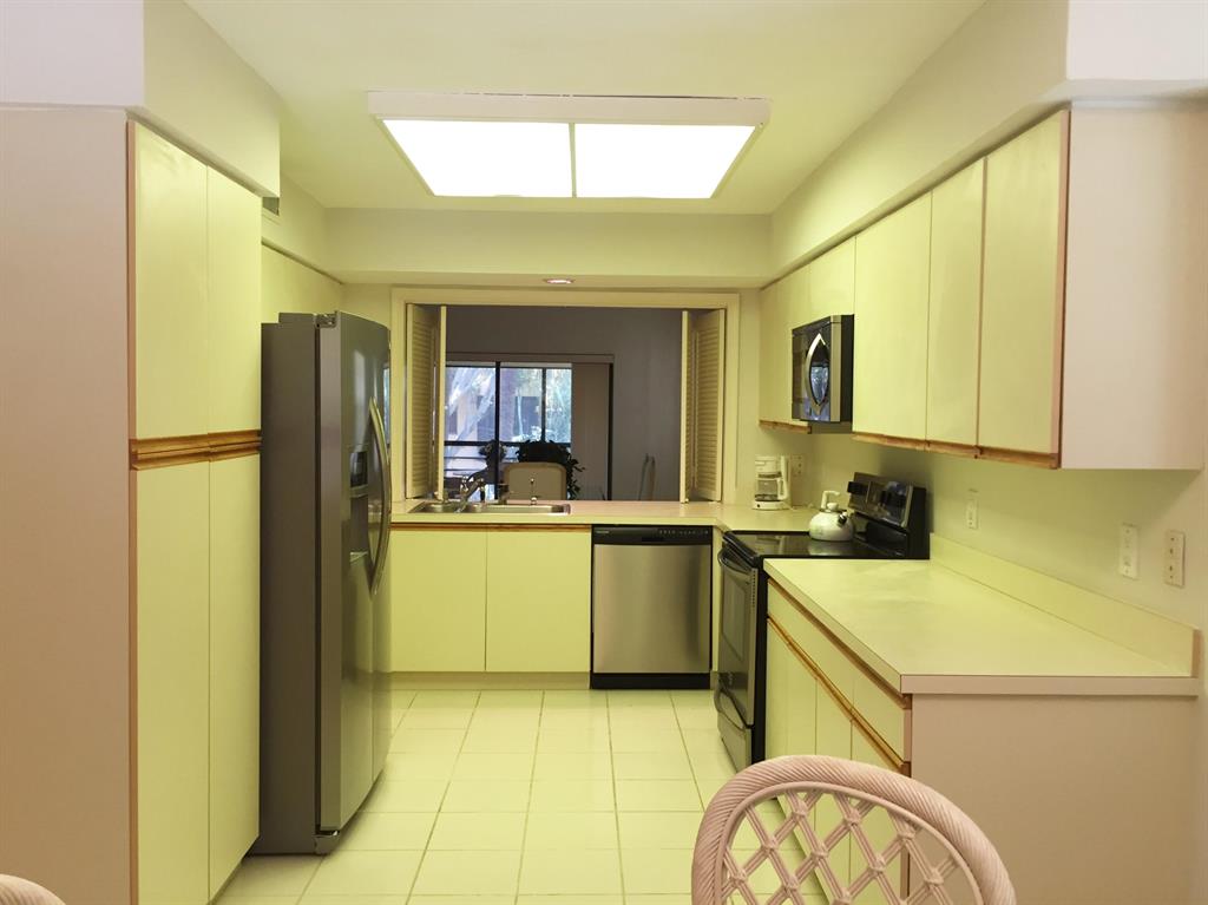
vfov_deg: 48.2
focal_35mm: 29
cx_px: 604
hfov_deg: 61.7
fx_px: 1012
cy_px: 452
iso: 64
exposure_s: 1/30
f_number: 2.2
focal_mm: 4.15
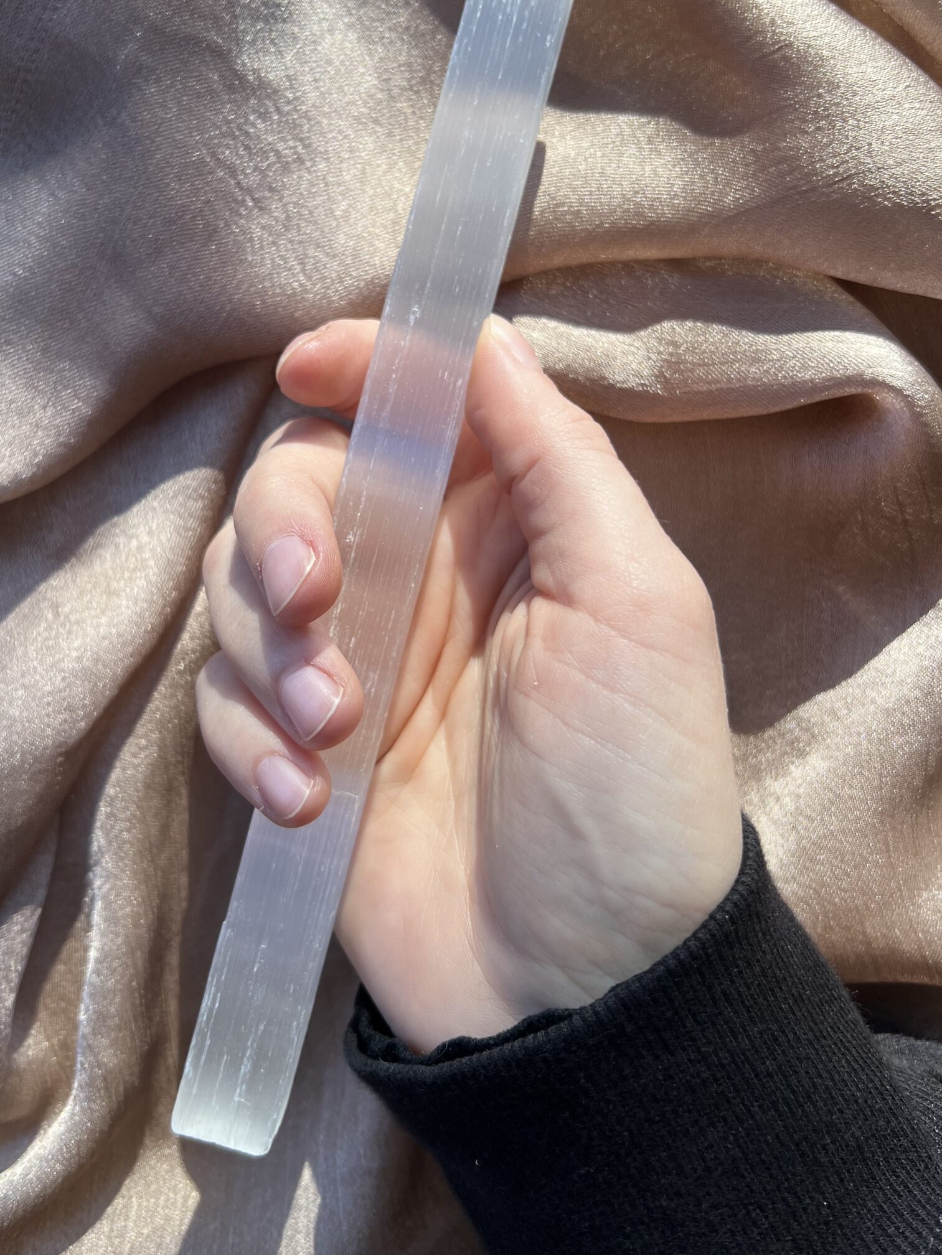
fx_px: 1197
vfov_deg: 55.1
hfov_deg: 42.8
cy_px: 531
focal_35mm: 33
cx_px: 398
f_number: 1.5
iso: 50
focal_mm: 5.7
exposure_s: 1/526
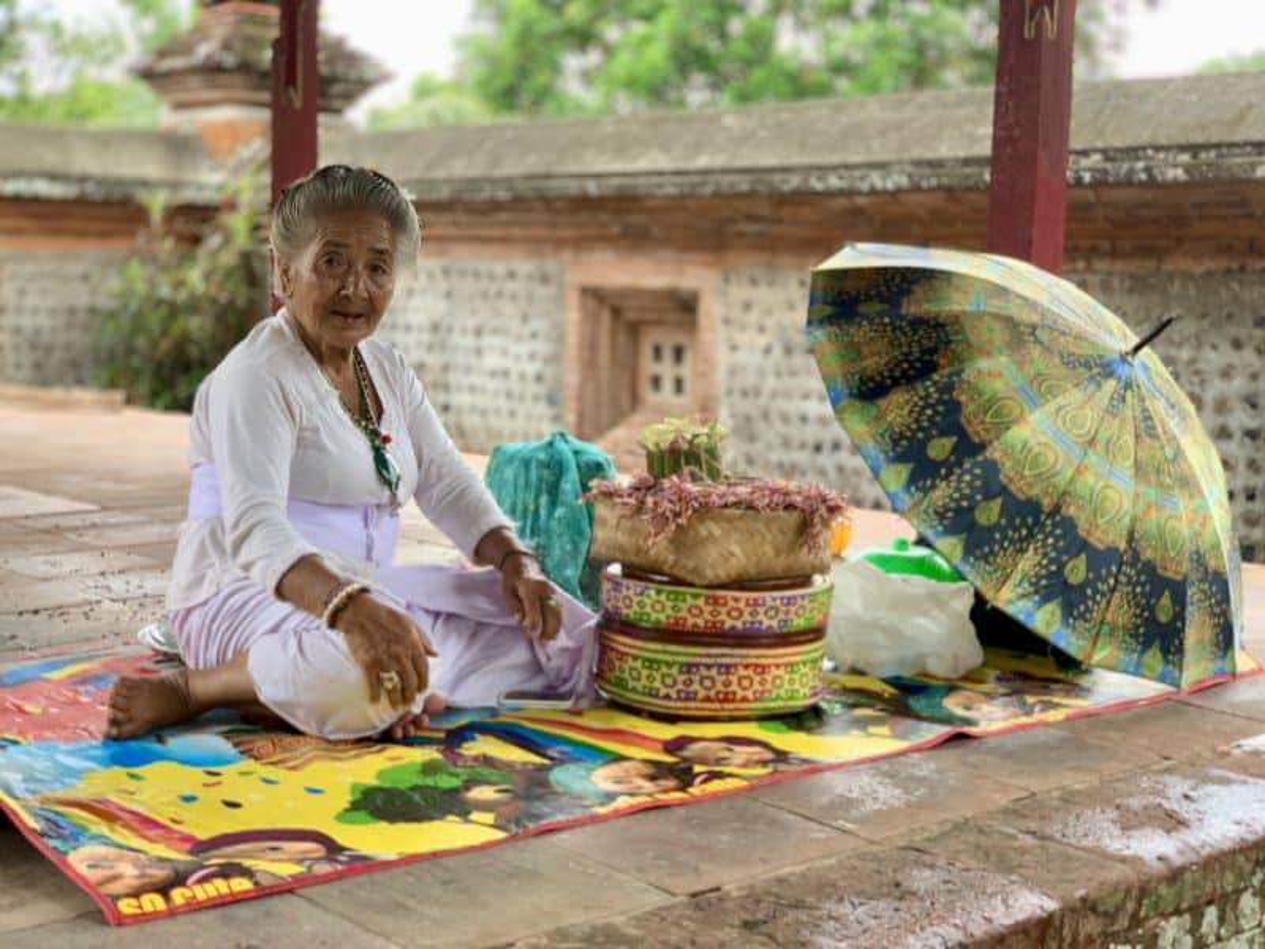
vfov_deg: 28.0
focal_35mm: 52
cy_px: 474
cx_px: 632
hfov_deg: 36.8
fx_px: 1900
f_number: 2.4
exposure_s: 1/122
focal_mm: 6
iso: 25
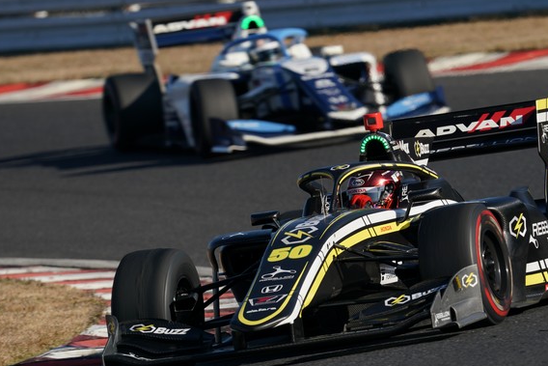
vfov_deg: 1.8
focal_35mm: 760
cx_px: 319
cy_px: 180
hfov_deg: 2.7
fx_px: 11571
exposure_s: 1/800
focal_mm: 600
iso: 200
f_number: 8
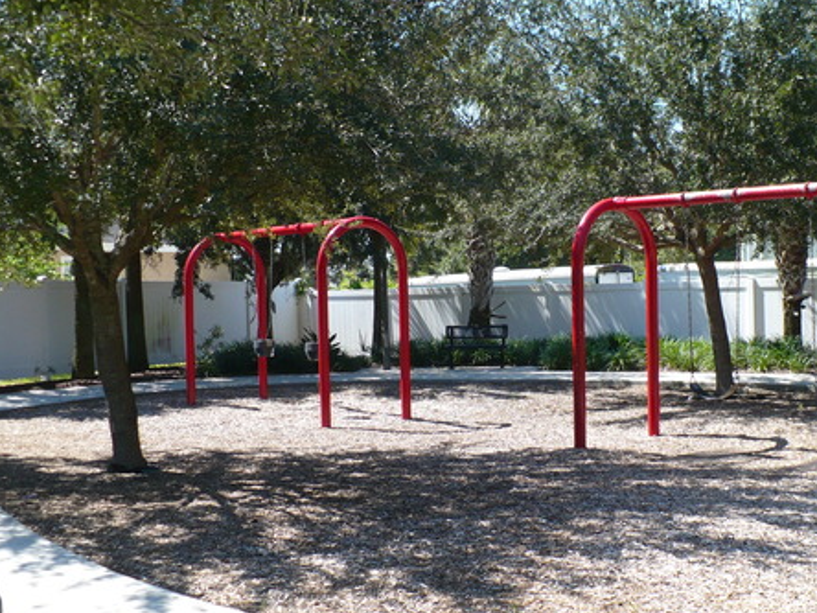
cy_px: 357
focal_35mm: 50
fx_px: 1180
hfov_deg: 37.8
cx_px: 547
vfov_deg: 29.1
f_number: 2.8
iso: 100
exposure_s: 1/500
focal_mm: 6.1
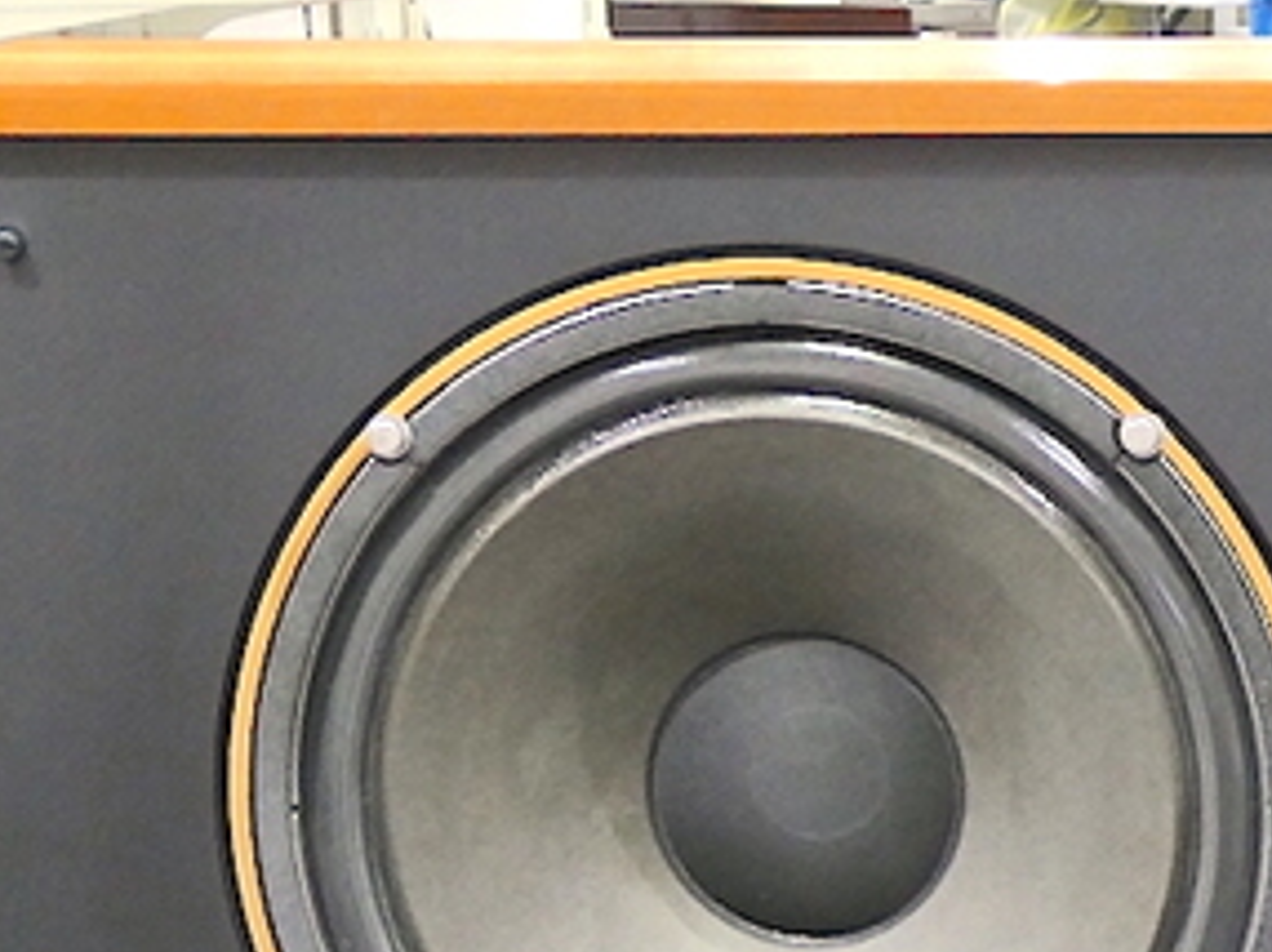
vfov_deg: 7.1
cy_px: 1335
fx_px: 7527
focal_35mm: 205
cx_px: 1792
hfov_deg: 9.4
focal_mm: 10.9
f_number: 4.3
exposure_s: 1/5
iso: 200
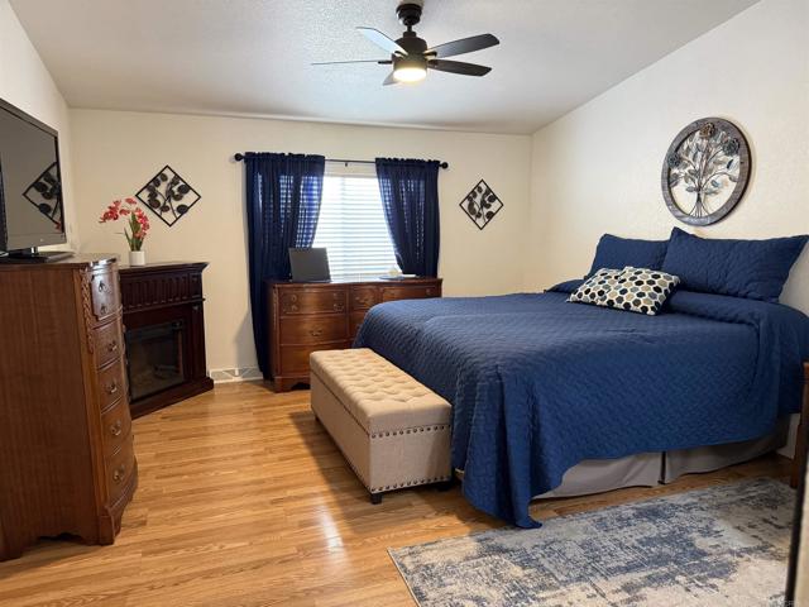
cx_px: 404
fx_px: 561
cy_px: 304
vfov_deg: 56.8
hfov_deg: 71.6
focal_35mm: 24
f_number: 1.78
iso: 400
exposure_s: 1/60
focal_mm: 6.76
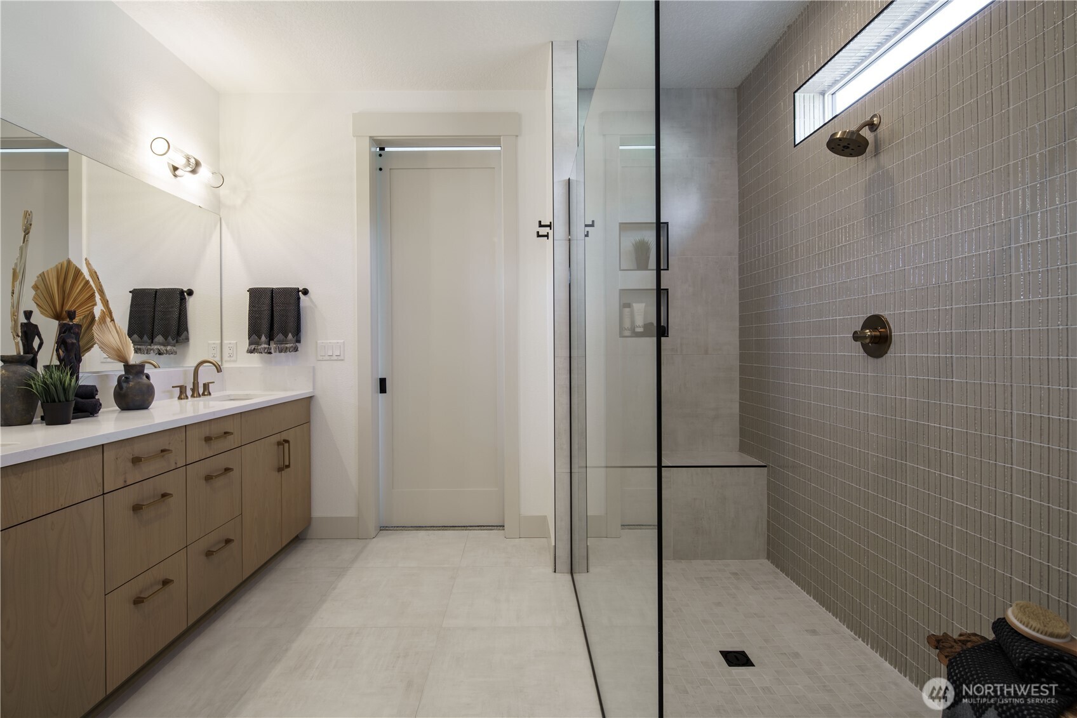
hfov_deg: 93.3
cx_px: 538
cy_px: 359
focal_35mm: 17
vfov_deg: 70.5
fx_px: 509
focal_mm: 17
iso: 200
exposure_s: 1/4
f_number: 8
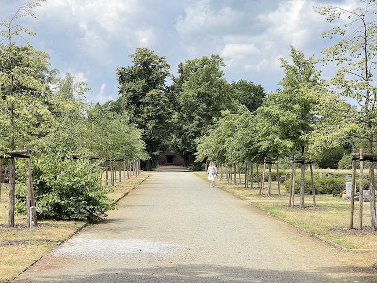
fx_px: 839
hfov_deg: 25.3
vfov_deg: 19.2
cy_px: 142
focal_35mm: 77
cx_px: 188
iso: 32
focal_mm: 9
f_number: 2.8
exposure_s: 1/317
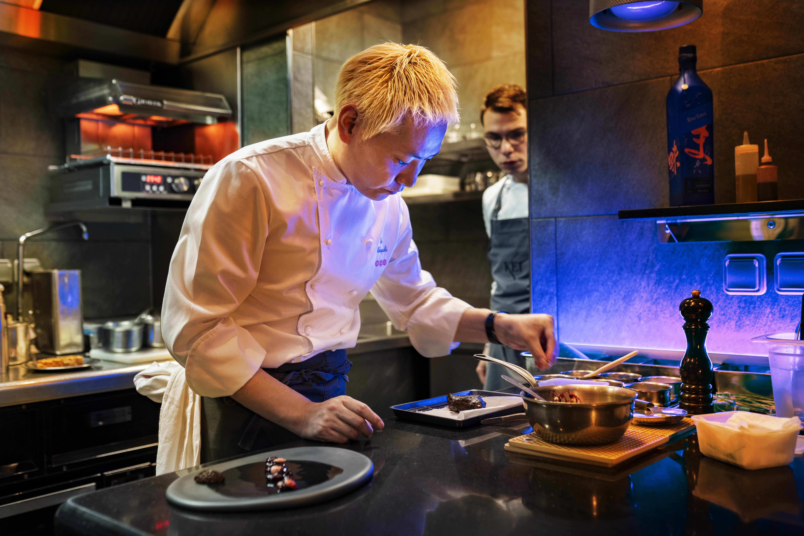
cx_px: 402
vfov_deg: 37.9
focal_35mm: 35
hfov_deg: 54.4
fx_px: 782
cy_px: 268
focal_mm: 35
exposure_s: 1/100
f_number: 2.8
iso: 1000
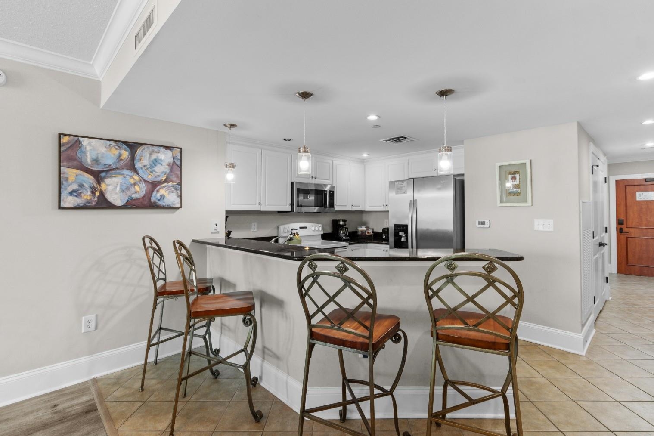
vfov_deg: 73.7
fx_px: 291
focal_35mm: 16
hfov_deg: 96.7
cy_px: 205
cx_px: 335
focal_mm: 10
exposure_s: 1/15
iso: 100
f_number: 4.5
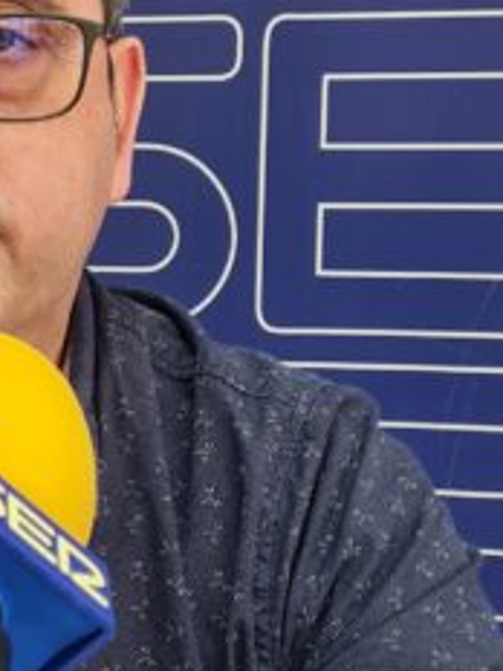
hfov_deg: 12.5
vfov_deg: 17.0
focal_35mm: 115
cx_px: -124
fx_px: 2228
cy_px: 503
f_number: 1.8
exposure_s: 1/100
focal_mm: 5.4
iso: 100
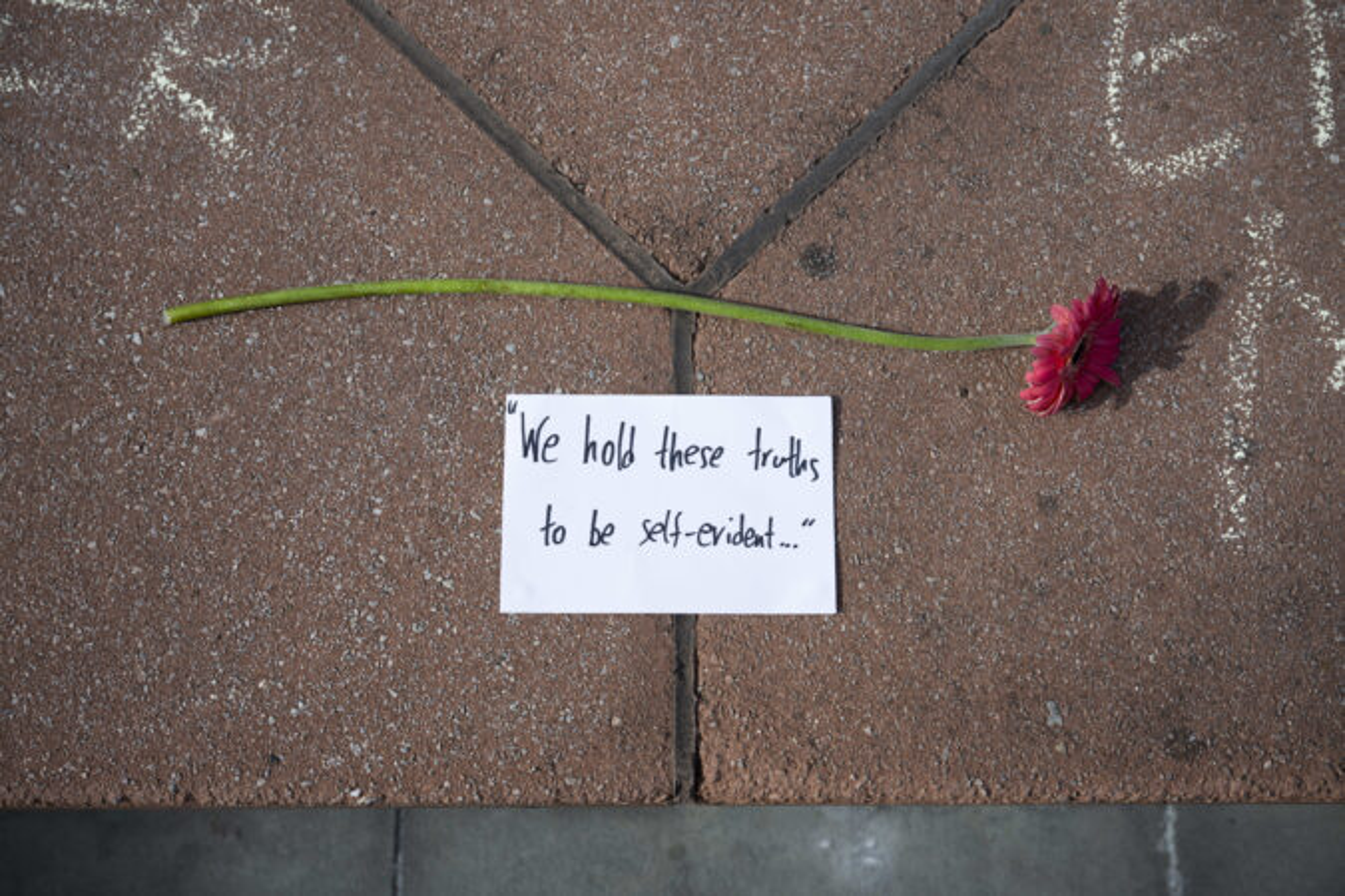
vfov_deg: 35.1
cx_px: 672
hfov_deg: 50.7
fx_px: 1420
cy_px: 448
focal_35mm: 38
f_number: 6.3
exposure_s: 1/500
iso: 100
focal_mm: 38
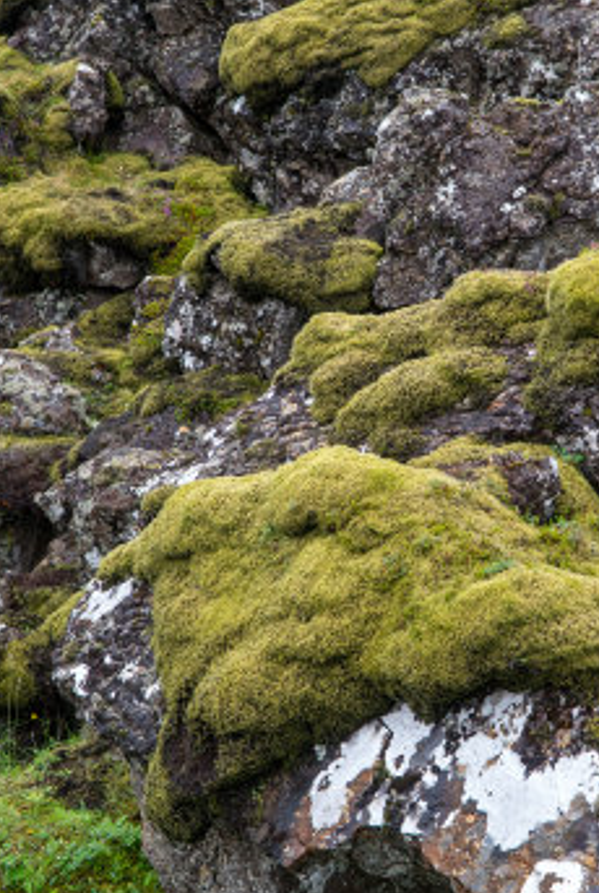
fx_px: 2436
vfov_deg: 20.8
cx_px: 478
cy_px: 495
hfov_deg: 13.9
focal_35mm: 98
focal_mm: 55
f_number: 8
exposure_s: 1/160
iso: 400
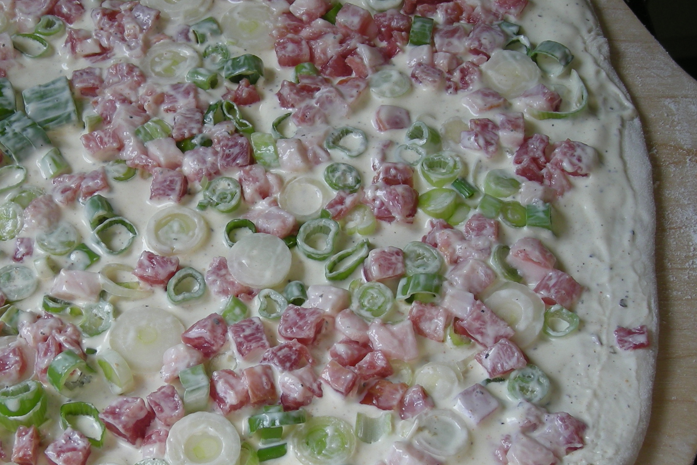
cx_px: 191
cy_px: 285
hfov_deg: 27.0
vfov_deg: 18.4
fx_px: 1433
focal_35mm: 74
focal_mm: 7.1
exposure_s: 1/59
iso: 50
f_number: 3.1
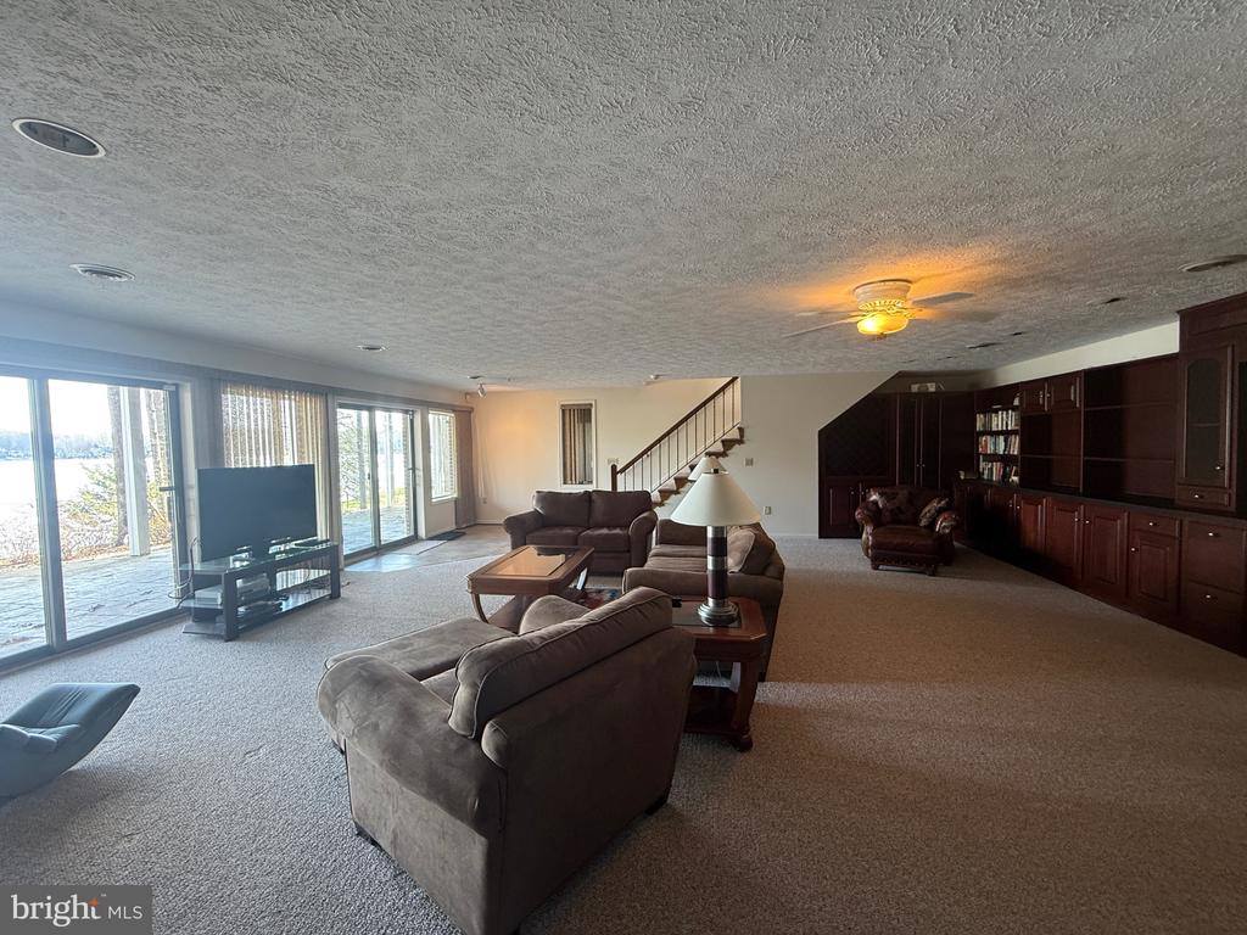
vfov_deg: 85.7
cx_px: 624
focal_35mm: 14
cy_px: 468
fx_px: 504
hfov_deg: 102.1
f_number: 2.2
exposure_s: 1/60
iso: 200
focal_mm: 2.22
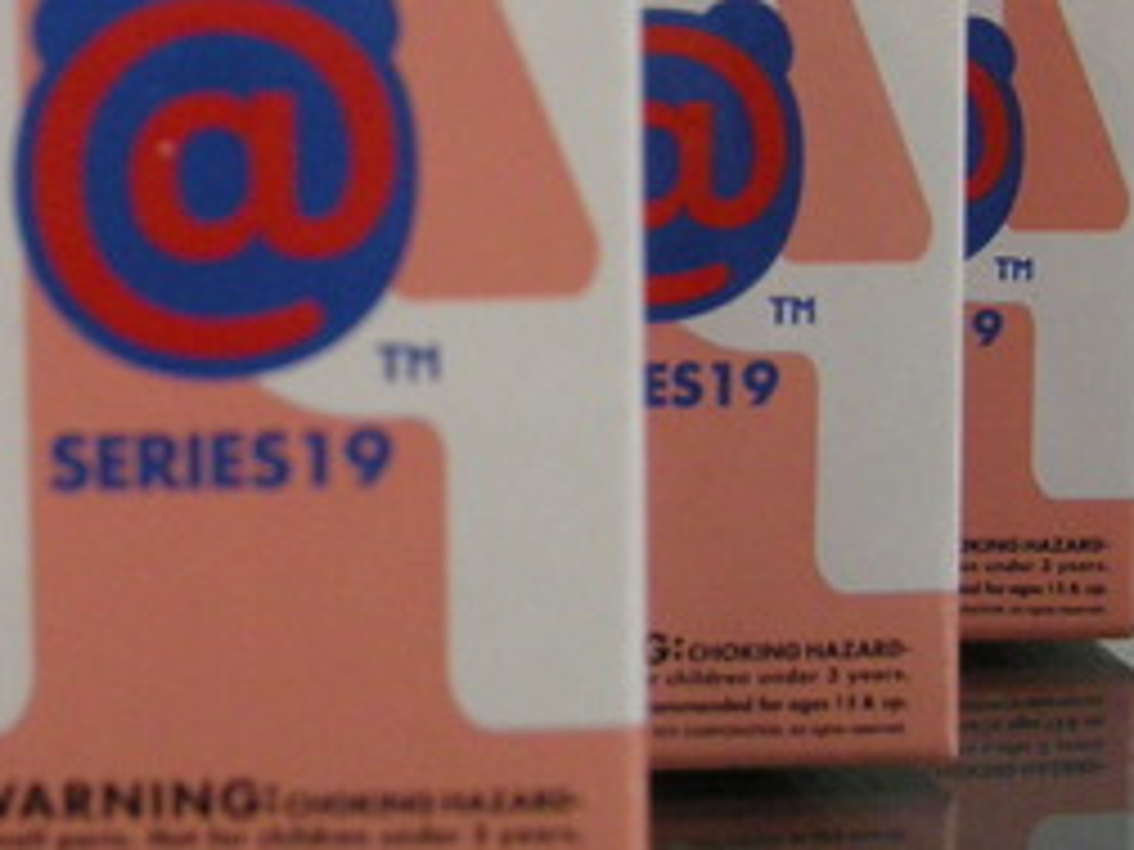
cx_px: 119
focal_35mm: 97
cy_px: 193
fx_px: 3178
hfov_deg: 19.9
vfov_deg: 15.2
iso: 400
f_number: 3.2
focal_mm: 7.9
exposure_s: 1/26.8
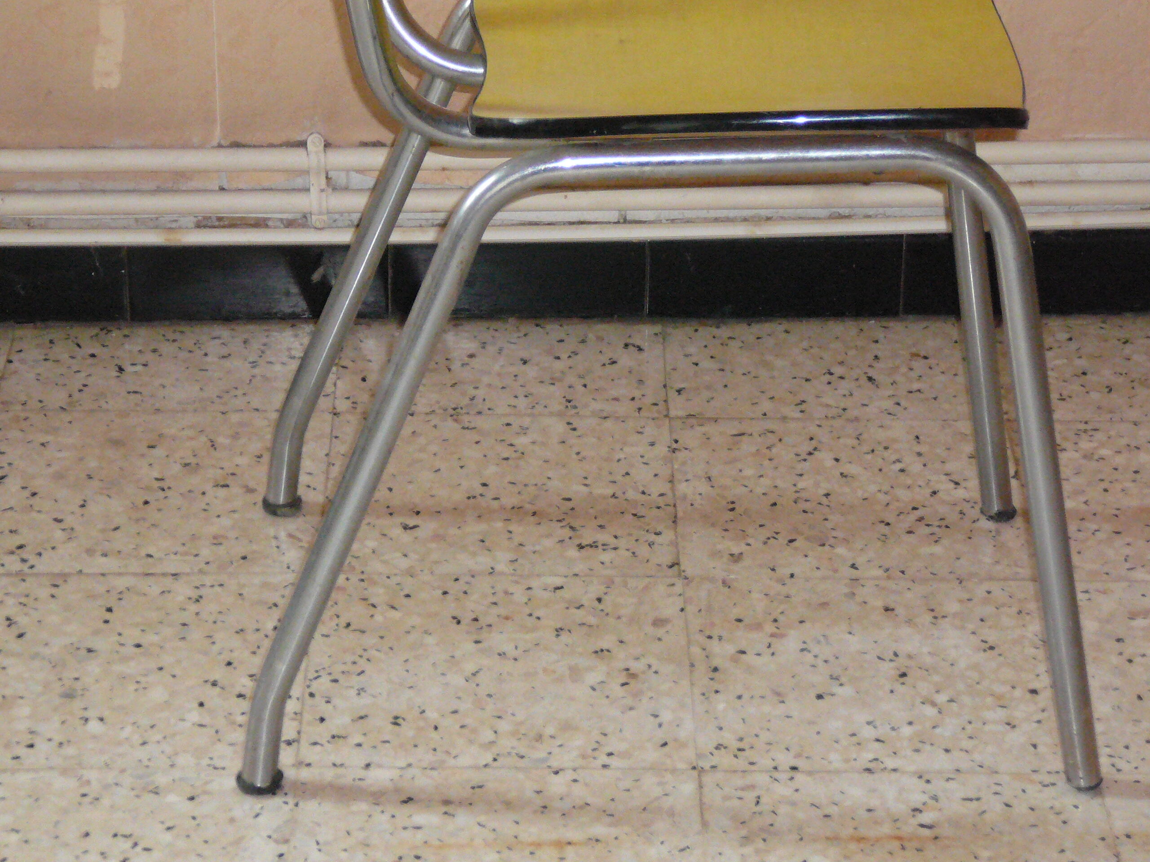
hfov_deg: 17.6
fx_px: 3721
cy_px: 431
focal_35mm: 112
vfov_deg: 13.2
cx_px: 575
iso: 400
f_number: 3.9
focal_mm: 16.6
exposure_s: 1/30
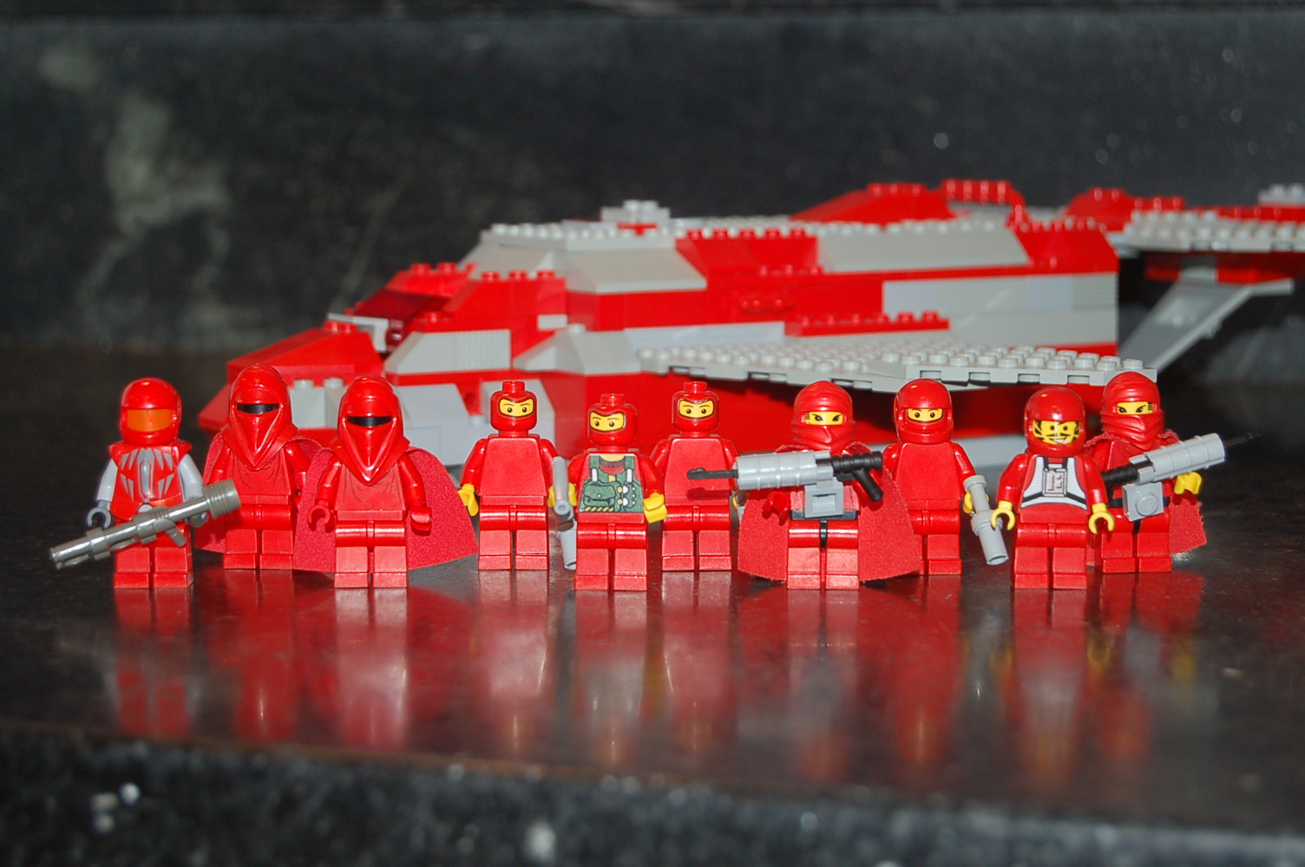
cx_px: 652
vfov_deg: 16.5
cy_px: 434
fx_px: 2988
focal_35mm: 82
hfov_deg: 24.6
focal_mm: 55
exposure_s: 1/60
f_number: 5.6
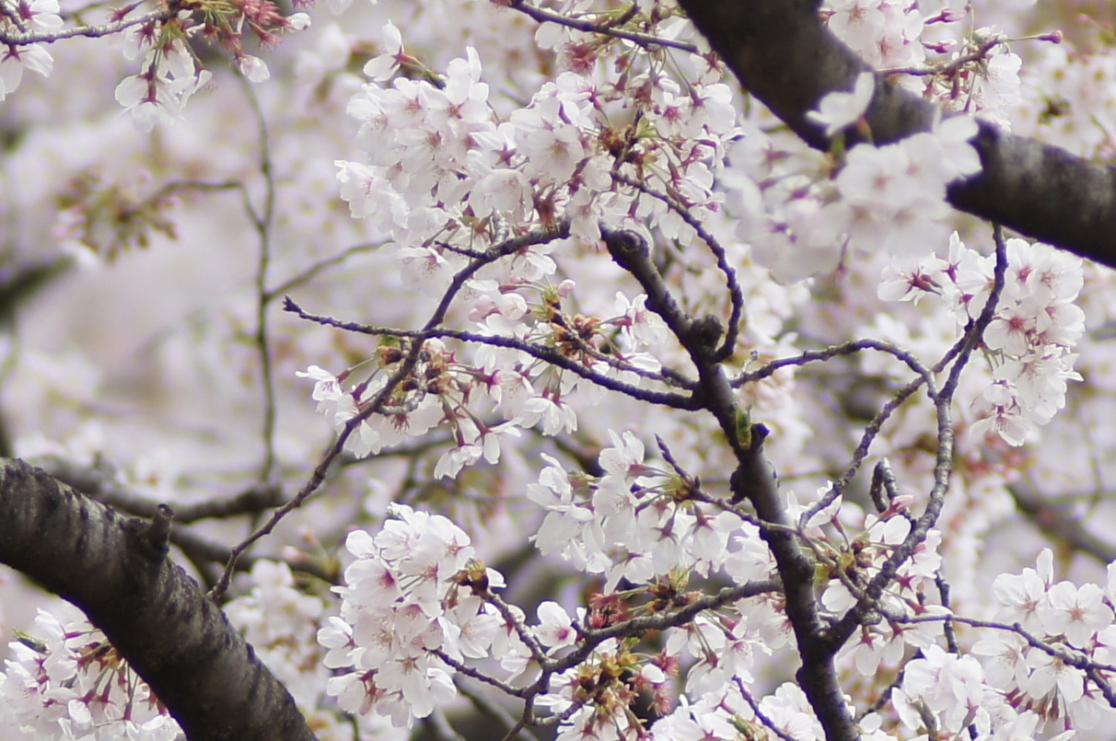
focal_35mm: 821
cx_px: 409
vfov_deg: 1.7
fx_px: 25421
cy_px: 920
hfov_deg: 2.5
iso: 100
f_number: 5
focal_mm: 135
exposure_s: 1/320
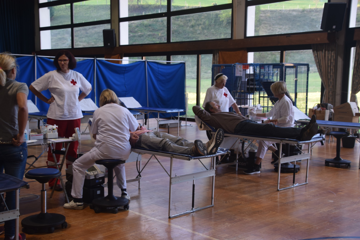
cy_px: 120
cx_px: 180
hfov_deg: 41.1
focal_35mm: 48
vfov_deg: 28.1
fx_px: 480
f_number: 4.5
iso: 400
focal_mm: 32
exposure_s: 1/80
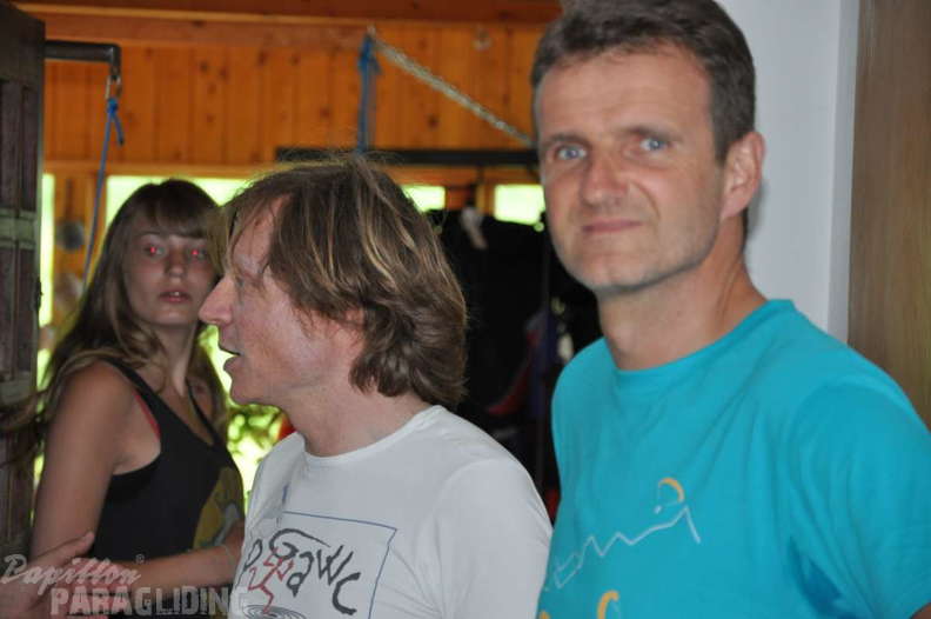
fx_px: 4068
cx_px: 466
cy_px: 310
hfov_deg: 13.1
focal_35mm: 158
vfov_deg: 8.7
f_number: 5.6
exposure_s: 1/60
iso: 800
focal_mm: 105
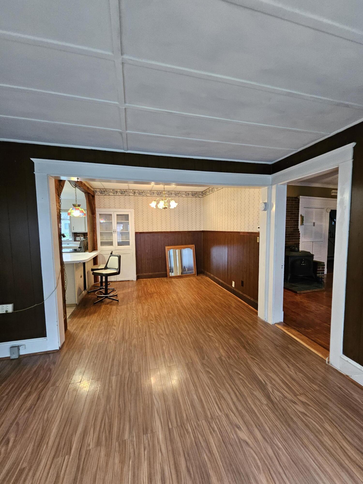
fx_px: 182
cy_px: 242
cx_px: 182
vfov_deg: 106.2
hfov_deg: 89.9
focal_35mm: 13
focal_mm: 1.74
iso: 320
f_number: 2.2
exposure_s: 1/30
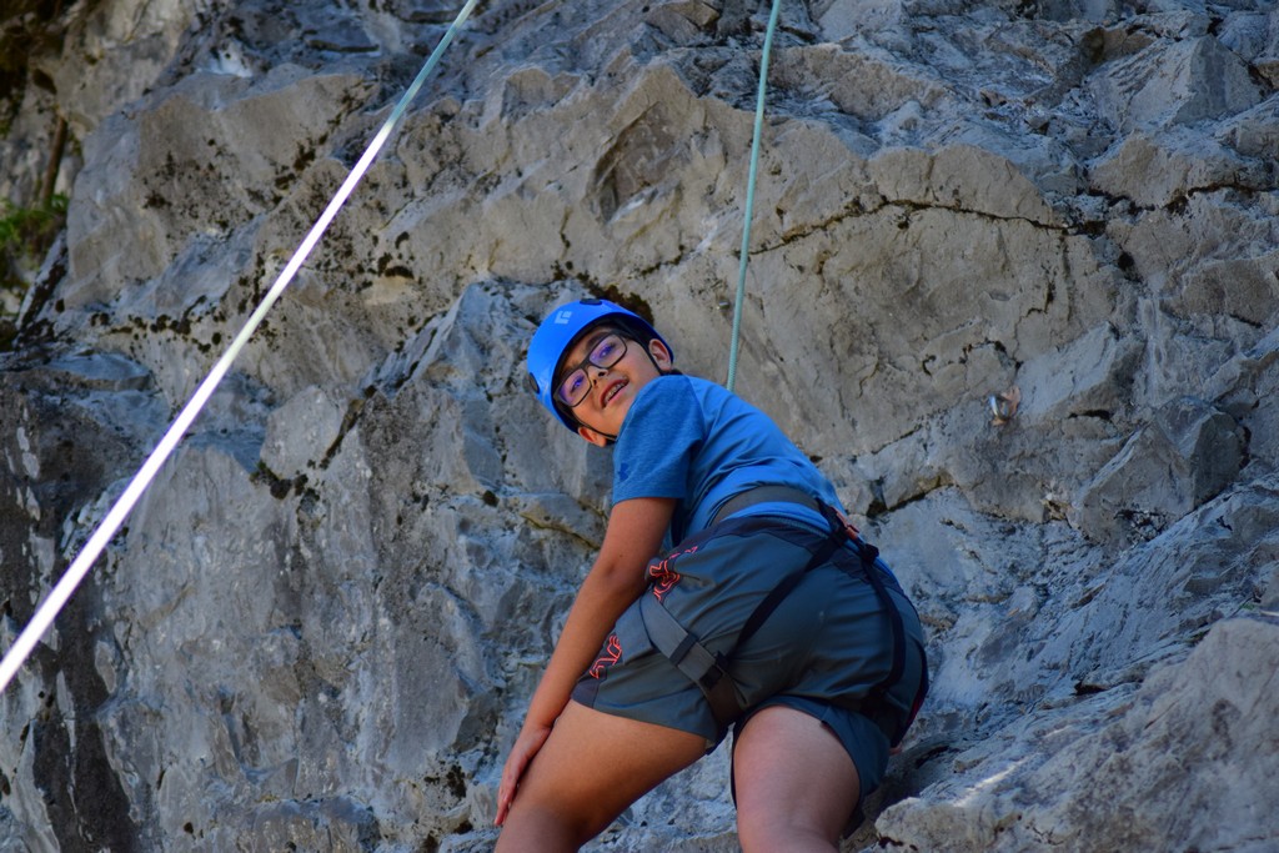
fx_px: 5330
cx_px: 640
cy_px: 426
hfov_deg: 13.7
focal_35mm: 150
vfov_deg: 9.2
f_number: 4
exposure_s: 1/1250
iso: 800
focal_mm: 100
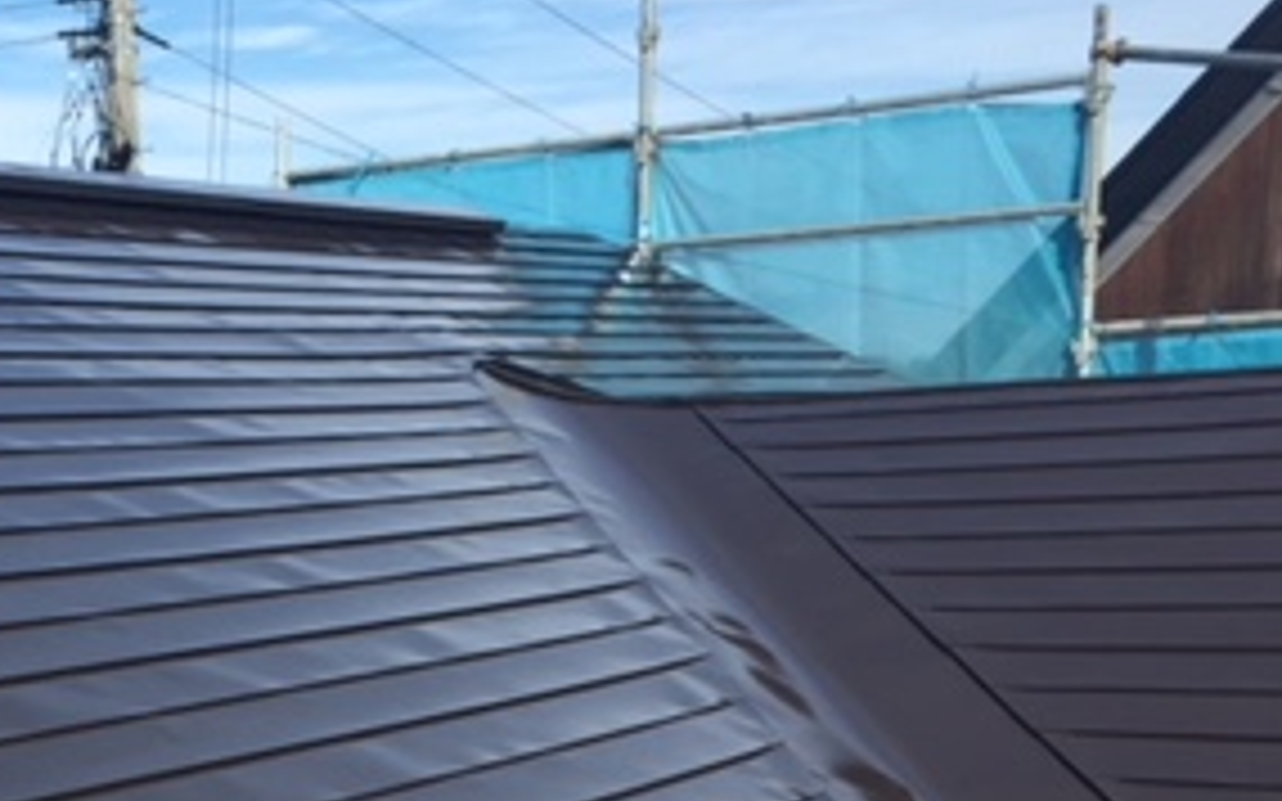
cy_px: 945
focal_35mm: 69
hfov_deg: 28.4
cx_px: 76
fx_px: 2410
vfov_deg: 18.0
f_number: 2.2
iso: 32
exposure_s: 1/1364
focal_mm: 4.15
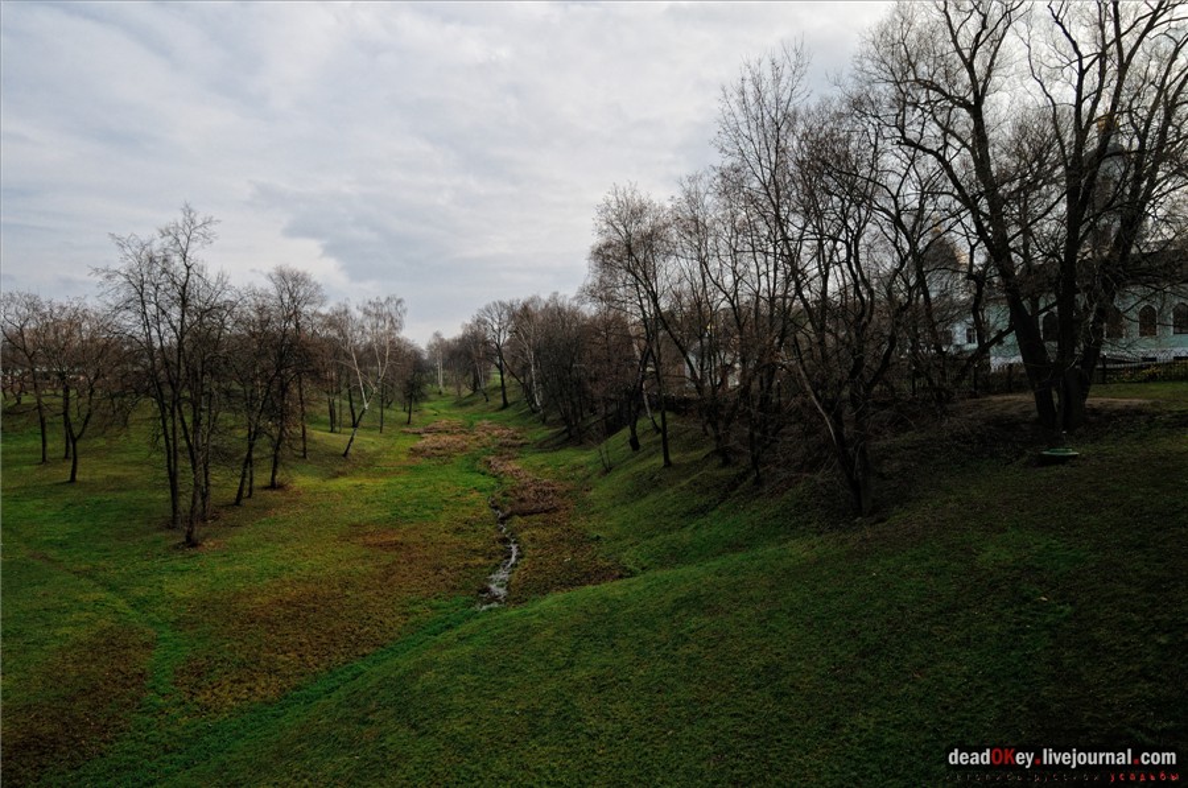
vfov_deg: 67.2
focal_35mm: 18
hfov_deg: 90.1
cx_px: 594
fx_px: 593
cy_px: 394
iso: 320
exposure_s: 1/400
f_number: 8
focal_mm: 12
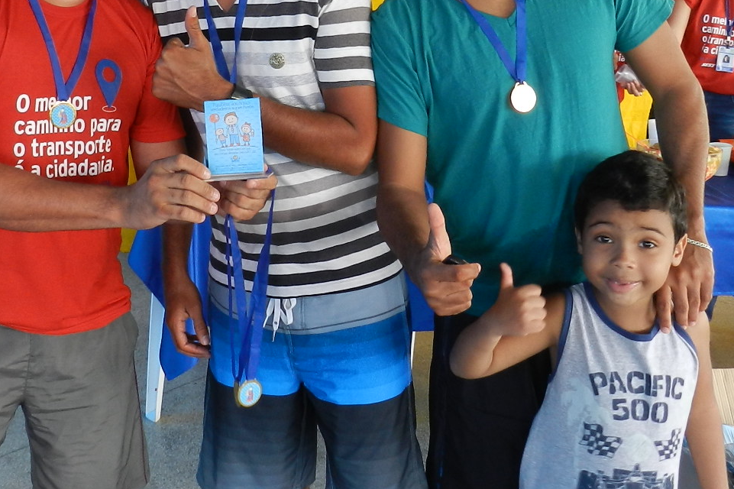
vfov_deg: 26.0
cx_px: 302
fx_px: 1039
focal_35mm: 51
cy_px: 106
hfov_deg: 38.8
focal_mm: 4
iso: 160
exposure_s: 1/50
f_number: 3.4
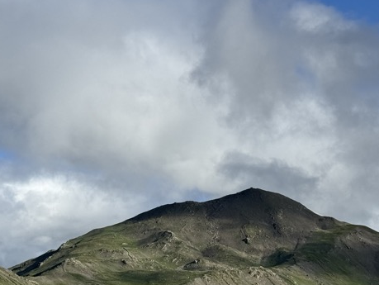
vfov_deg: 13.7
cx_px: 259
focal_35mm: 107
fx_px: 1172
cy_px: 249
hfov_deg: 18.3
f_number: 1.78
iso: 64
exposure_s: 1/5376
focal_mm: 6.76
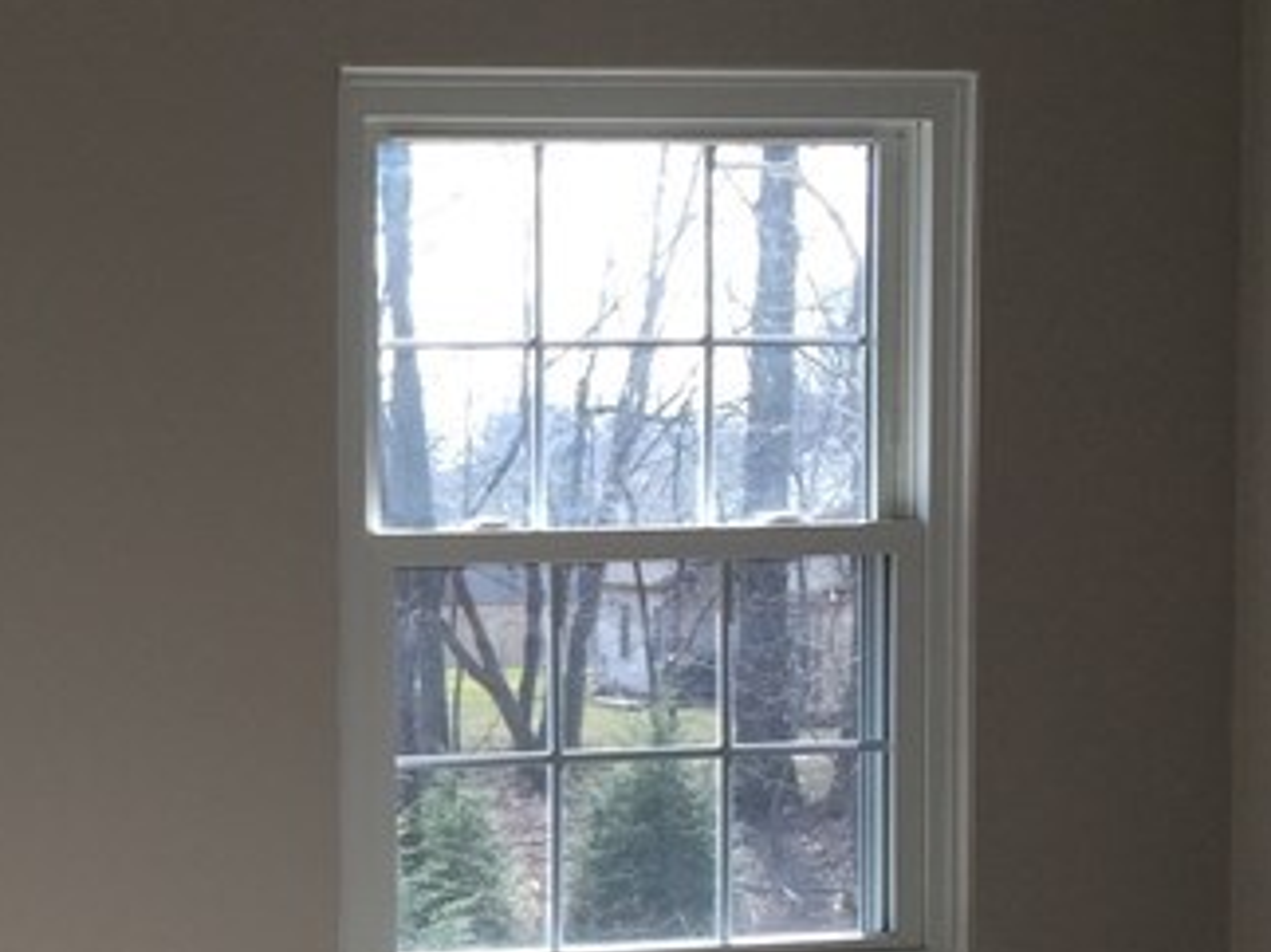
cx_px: -279
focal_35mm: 92
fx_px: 3377
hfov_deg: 19.9
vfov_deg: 15.9
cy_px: 791
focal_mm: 4.15
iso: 32
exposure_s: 1/127
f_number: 2.2
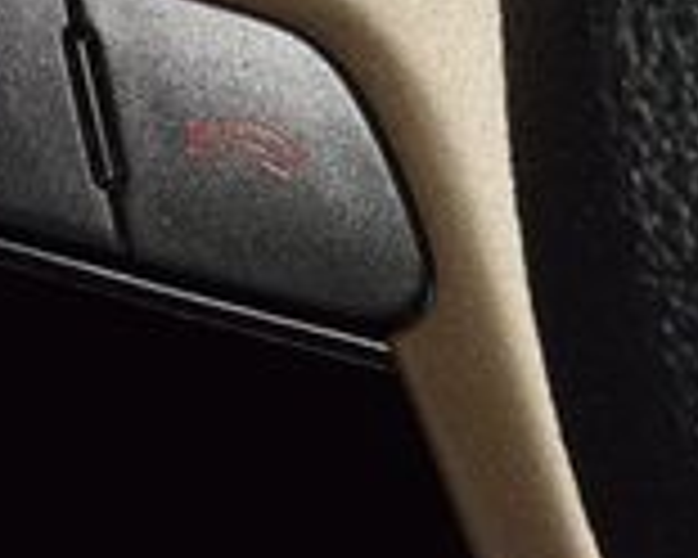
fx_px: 8429
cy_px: -358
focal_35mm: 408
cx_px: 5
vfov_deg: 3.8
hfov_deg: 4.7
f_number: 8
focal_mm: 70
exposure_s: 1/125
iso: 100
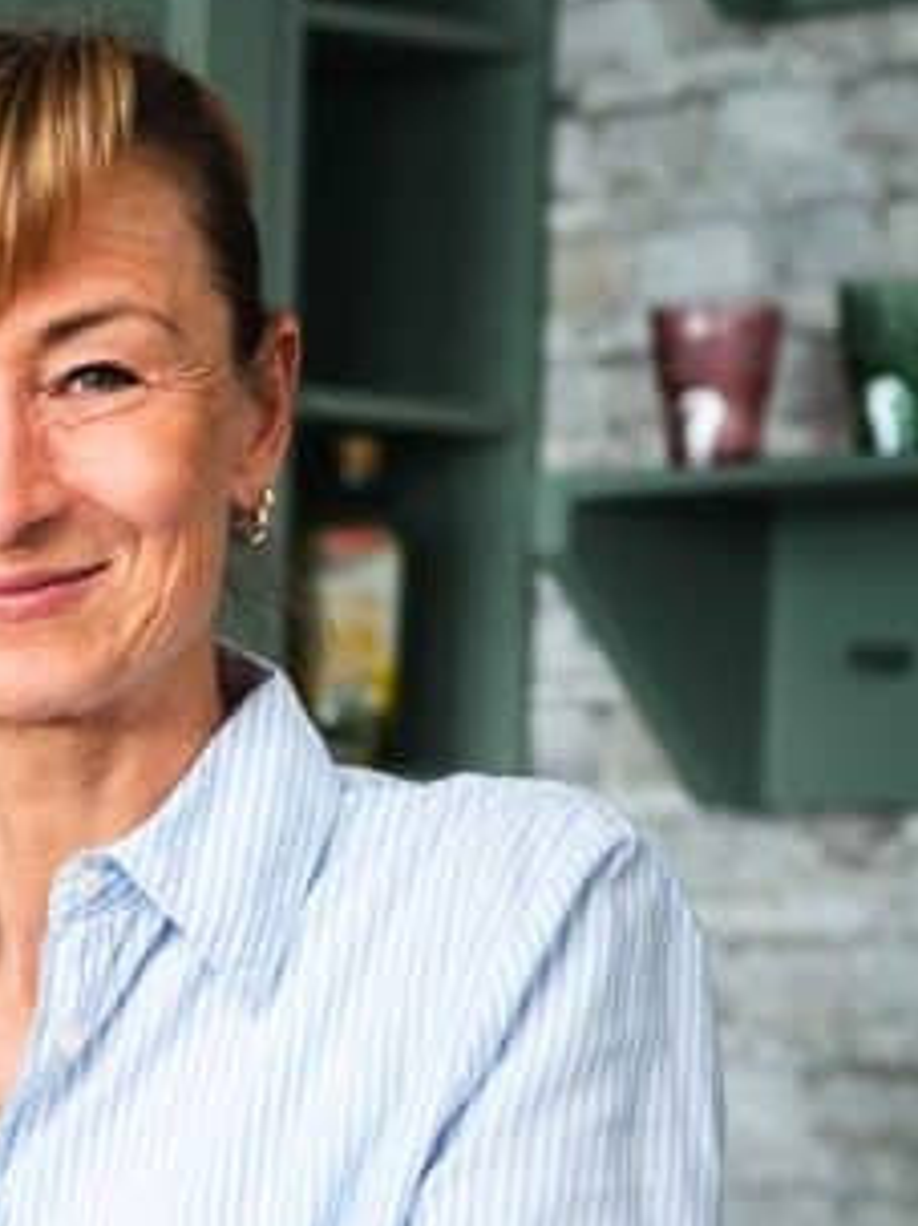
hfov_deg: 8.6
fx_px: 5980
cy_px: 1396
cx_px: -447
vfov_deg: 11.5
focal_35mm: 169
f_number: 2
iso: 250
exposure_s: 1/160
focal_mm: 35
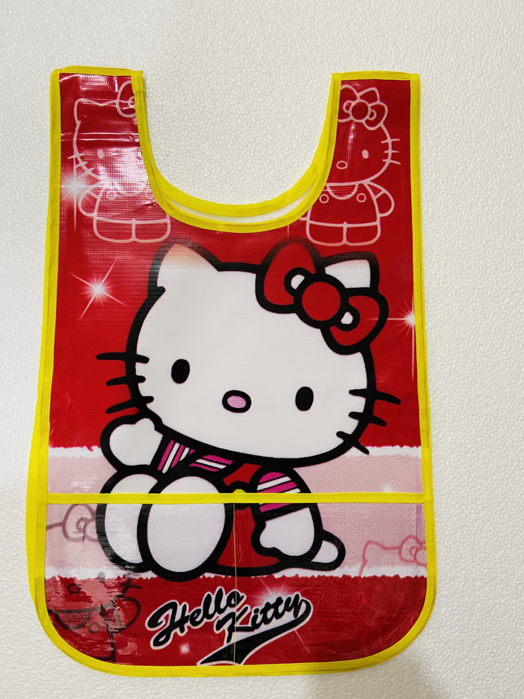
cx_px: 262
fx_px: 525
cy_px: 350
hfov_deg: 53.1
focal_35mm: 26
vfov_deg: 67.3
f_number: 1.8
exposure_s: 1/60
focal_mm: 4.25
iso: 250
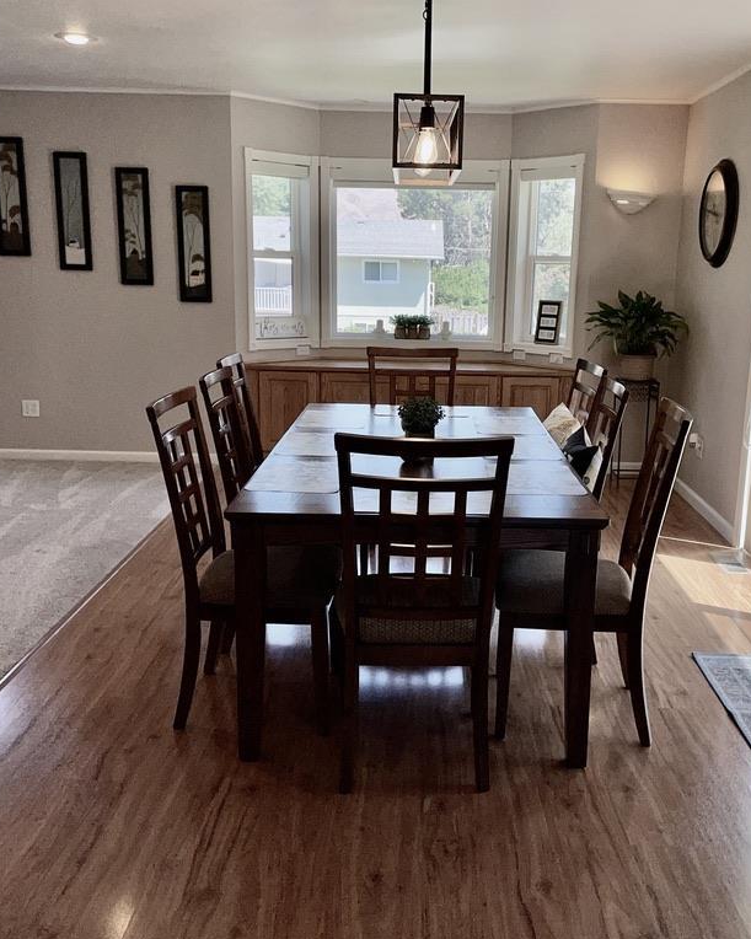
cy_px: 471
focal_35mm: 34
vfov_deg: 52.8
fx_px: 945
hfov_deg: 43.2
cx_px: 433
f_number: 1.6
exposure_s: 1/824
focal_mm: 4.2
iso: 32
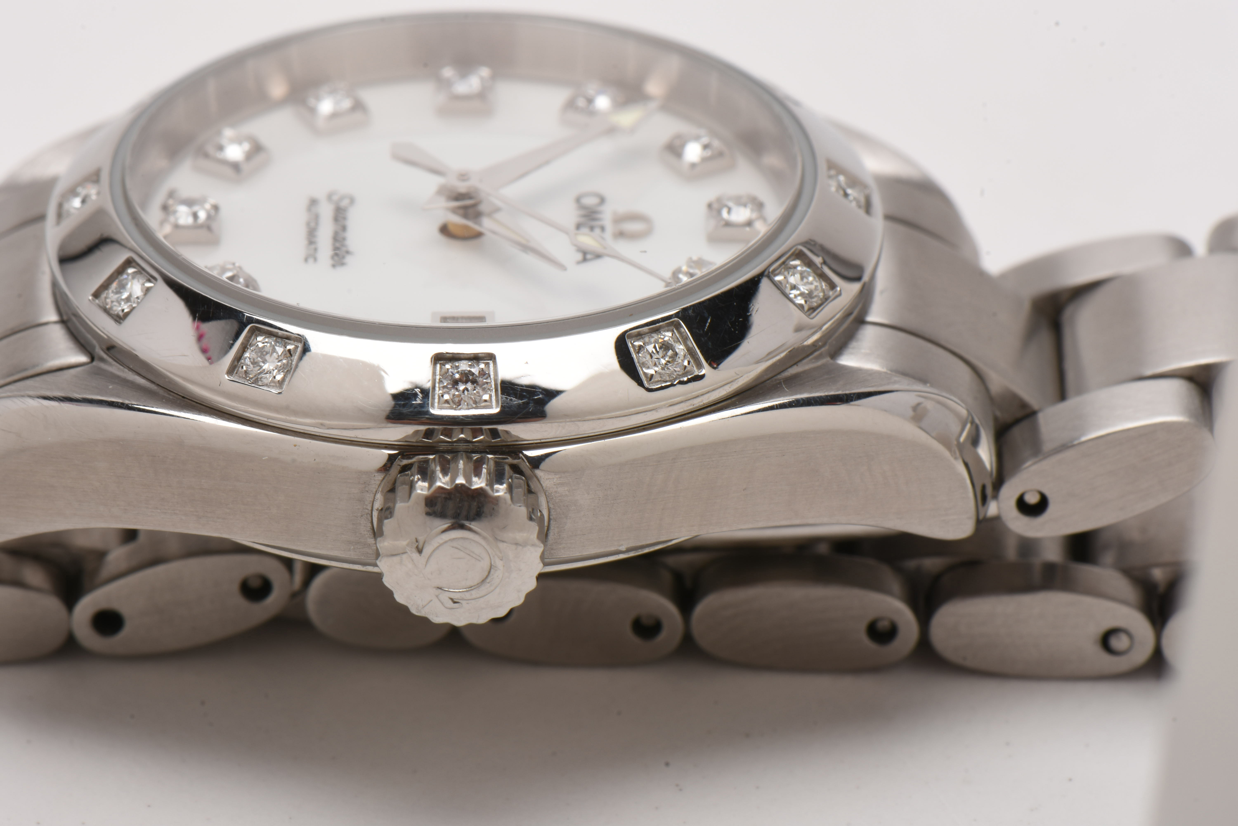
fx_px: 4384
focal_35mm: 128
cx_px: 619
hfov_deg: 16.1
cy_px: 413
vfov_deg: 10.8
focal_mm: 85
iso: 100
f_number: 25
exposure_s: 1/100
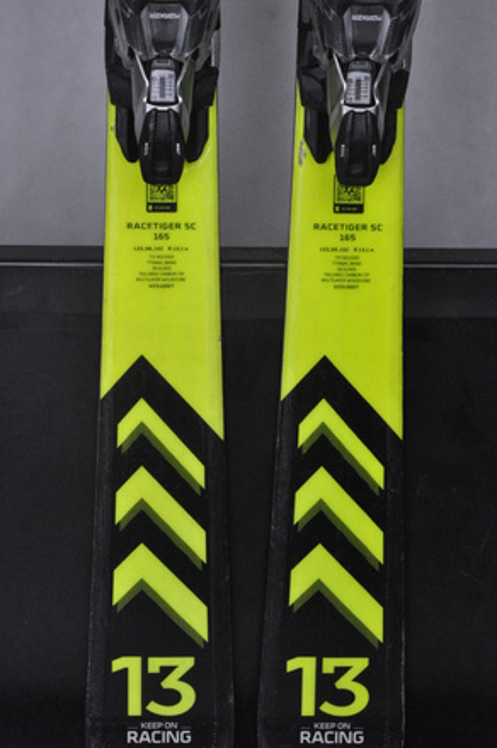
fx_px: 2551
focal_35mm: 123
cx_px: 253
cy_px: 378
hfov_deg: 11.1
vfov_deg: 16.7
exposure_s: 1/125
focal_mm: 80
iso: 3200
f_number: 9.5
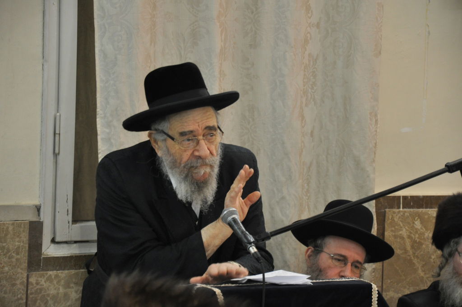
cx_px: 231
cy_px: 154
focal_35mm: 158
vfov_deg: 8.7
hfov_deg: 13.1
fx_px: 2019
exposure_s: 1/60
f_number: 5.6
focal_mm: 105
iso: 800
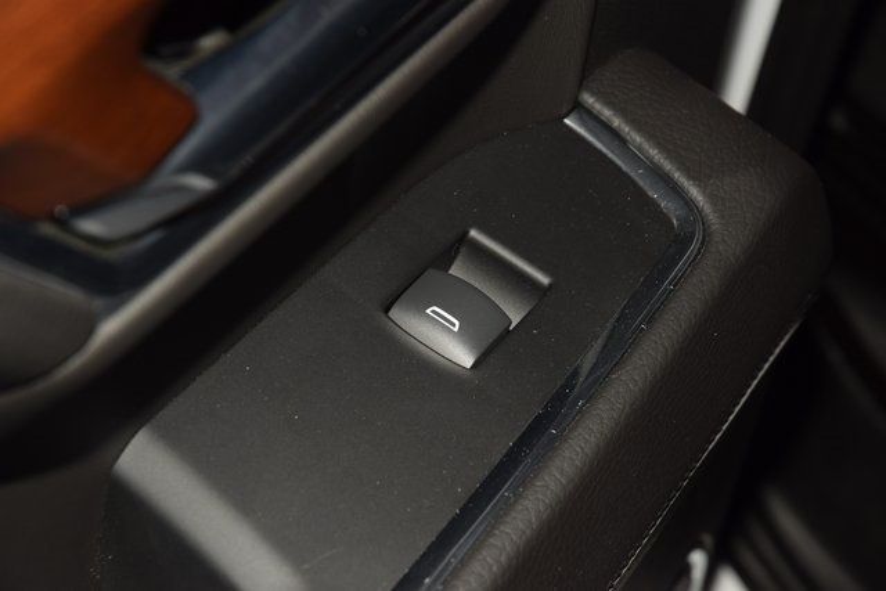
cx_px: 443
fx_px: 2585
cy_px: 296
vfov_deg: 13.0
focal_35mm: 105
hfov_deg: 19.5
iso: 100
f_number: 8
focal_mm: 70
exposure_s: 1/125
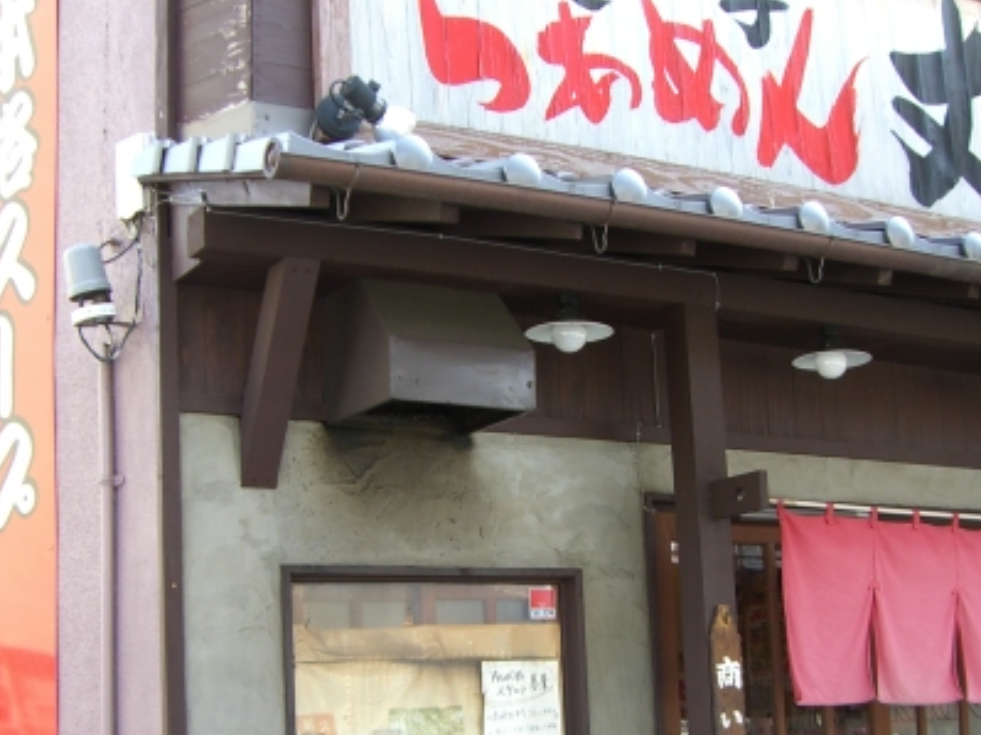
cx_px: 536
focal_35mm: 61
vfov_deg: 23.7
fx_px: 1728
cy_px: 560
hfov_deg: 31.7
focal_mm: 6.2
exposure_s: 1/80
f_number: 2.7
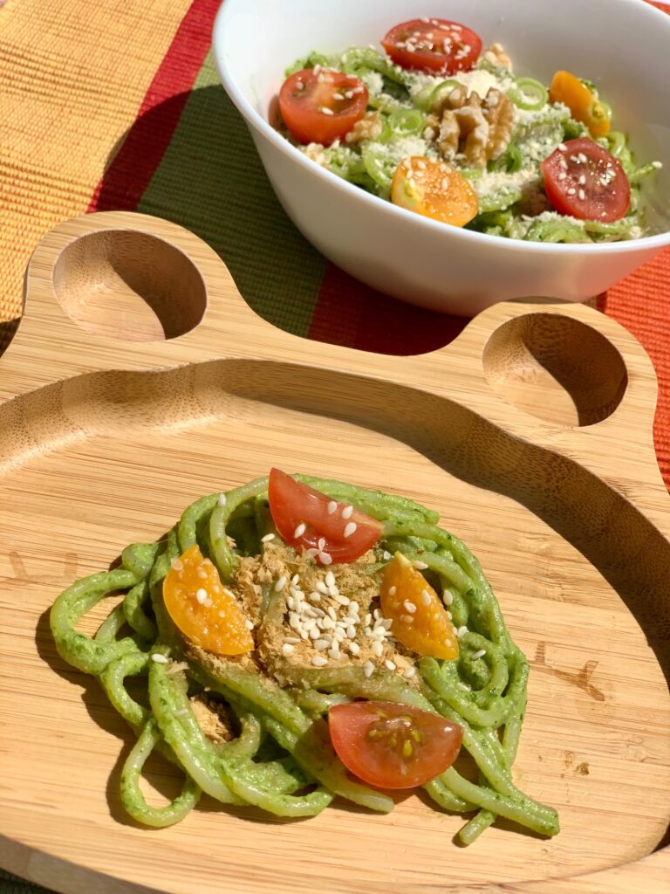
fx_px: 1342
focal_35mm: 52
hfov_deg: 28.0
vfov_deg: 36.8
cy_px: 447
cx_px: 335
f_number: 2.4
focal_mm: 6
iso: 16
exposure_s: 1/2283
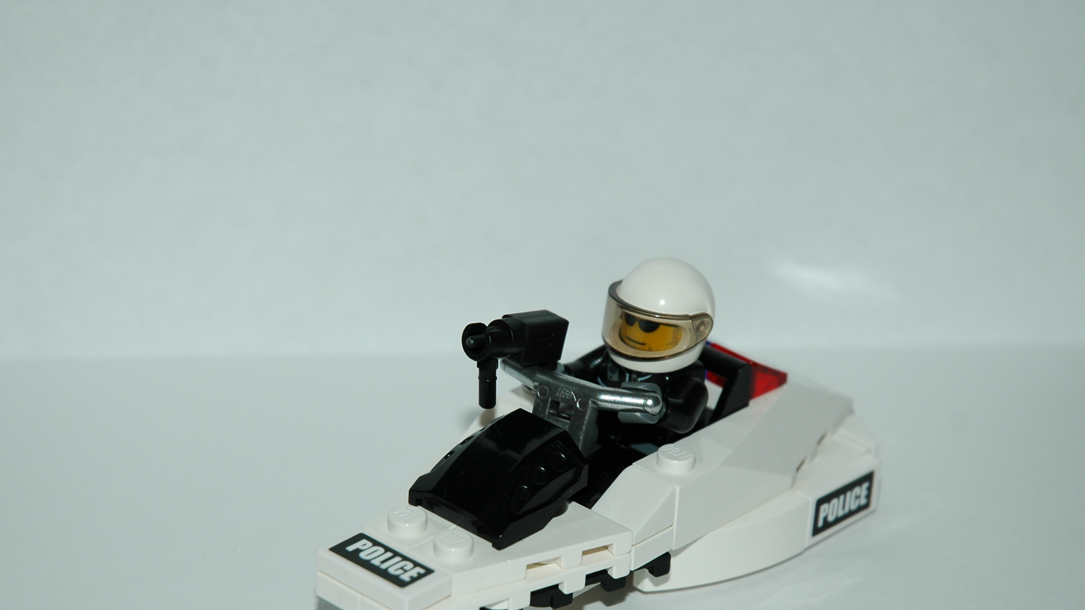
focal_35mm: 132
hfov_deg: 16.3
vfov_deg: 9.2
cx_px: 557
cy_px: 388
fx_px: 3798
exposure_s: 1/125
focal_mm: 70
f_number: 5.6
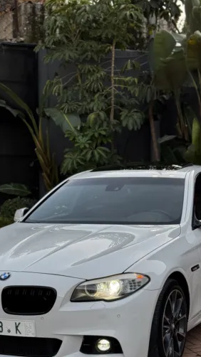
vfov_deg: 28.2
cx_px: 98
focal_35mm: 75
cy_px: 215
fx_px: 711
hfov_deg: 16.1
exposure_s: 1/315
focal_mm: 6.76
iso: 64
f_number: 1.78
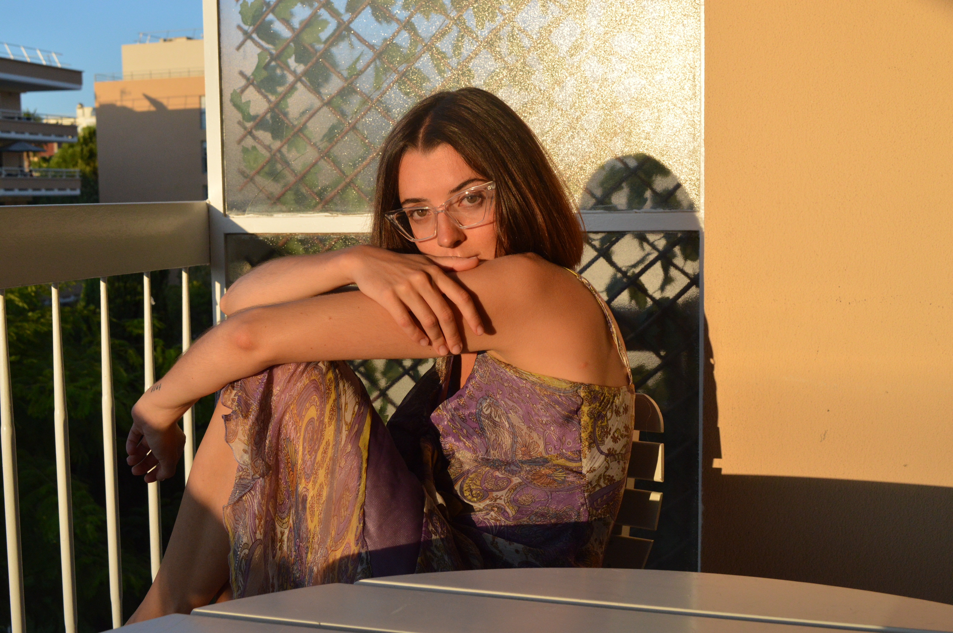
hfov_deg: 45.0
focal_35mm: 44
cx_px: 476
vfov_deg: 30.8
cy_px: 316
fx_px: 1151
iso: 800
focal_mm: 29
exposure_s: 1/1250
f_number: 9
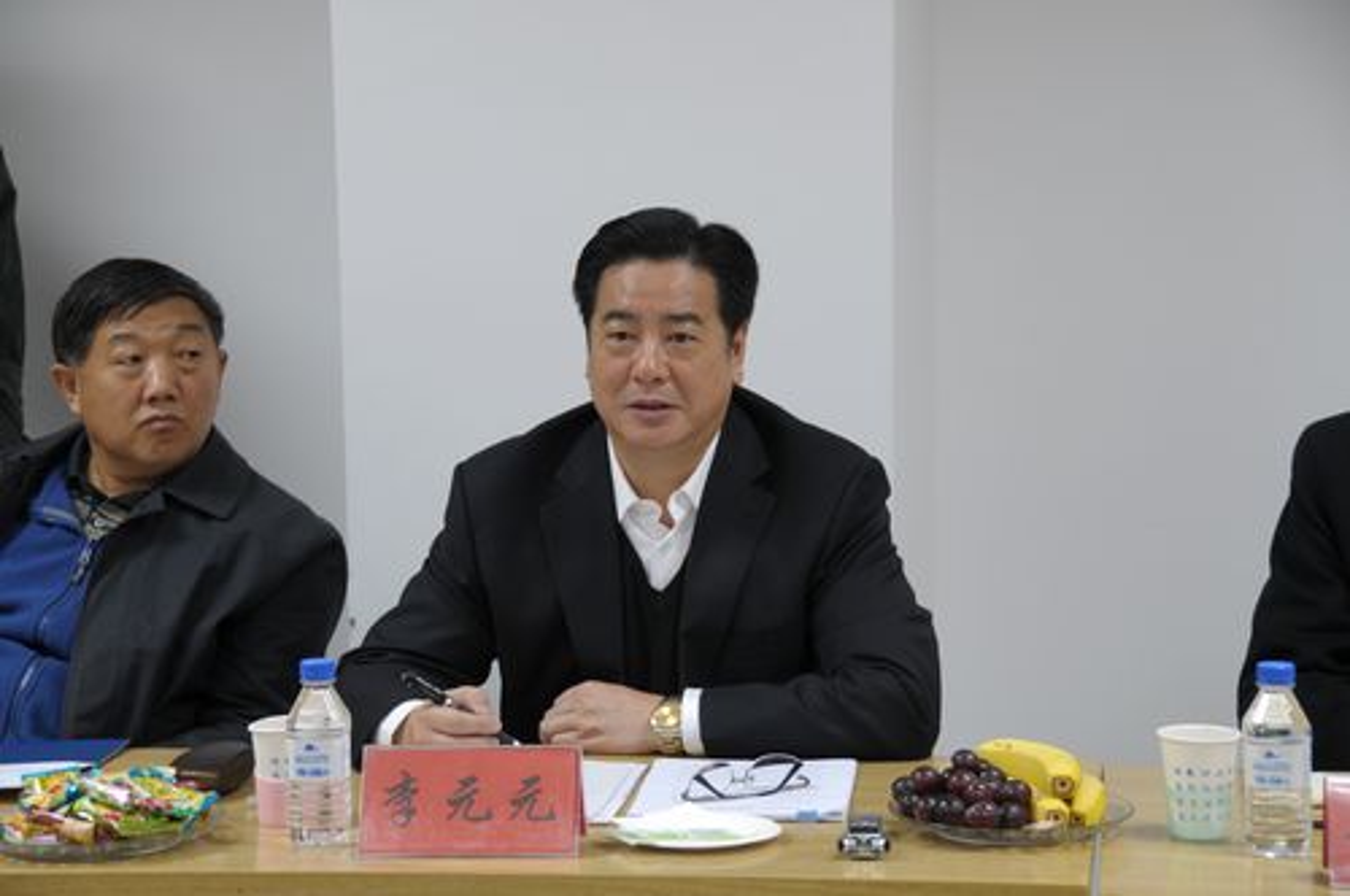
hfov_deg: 24.2
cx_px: 675
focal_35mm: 84
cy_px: 448
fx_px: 3146
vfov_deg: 16.2
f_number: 4.8
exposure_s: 1/6
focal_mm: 56
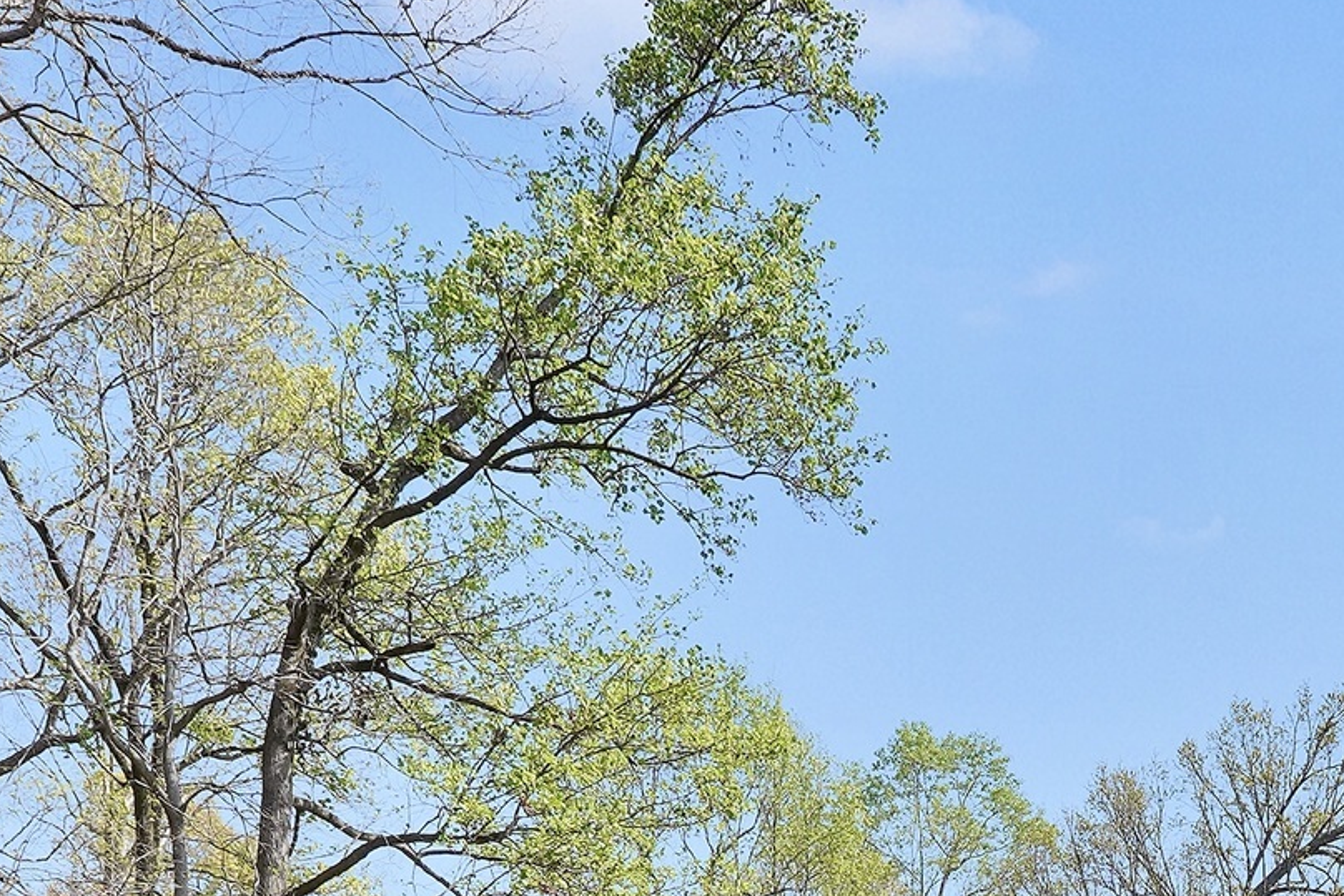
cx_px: 1411
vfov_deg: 19.1
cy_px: 1538
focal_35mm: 57
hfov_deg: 31.7
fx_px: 2128
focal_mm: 10
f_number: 9
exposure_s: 1/125
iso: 100
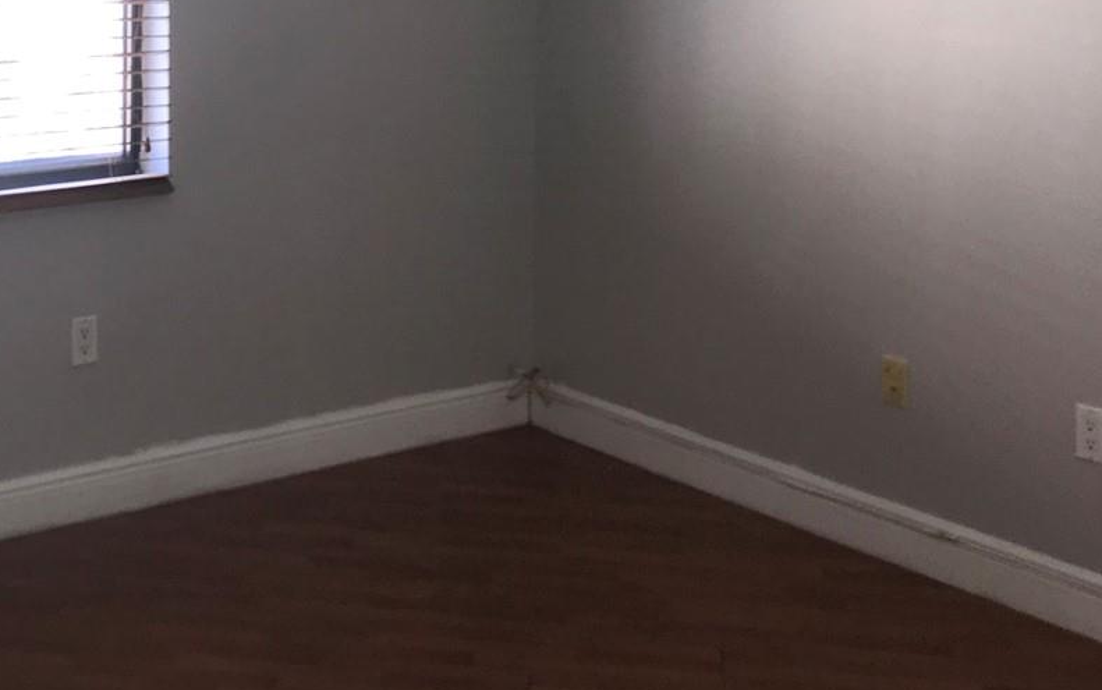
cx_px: 280
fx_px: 1803
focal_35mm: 60
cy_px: -4
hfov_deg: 33.3
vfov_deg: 20.9
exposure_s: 1/40
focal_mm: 3.99
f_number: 1.8
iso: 20
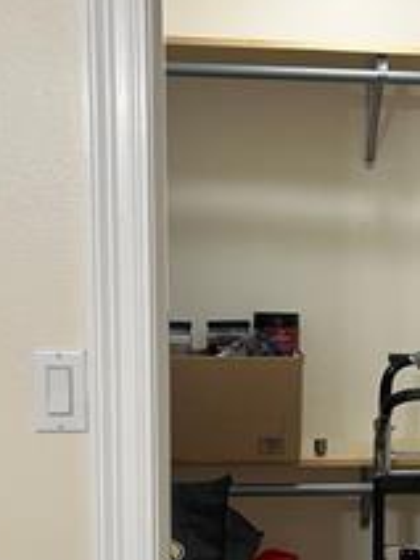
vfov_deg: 32.3
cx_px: 402
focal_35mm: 59
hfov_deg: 23.9
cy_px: 391
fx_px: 954
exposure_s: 1/60
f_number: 1.6
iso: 160
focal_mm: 5.1
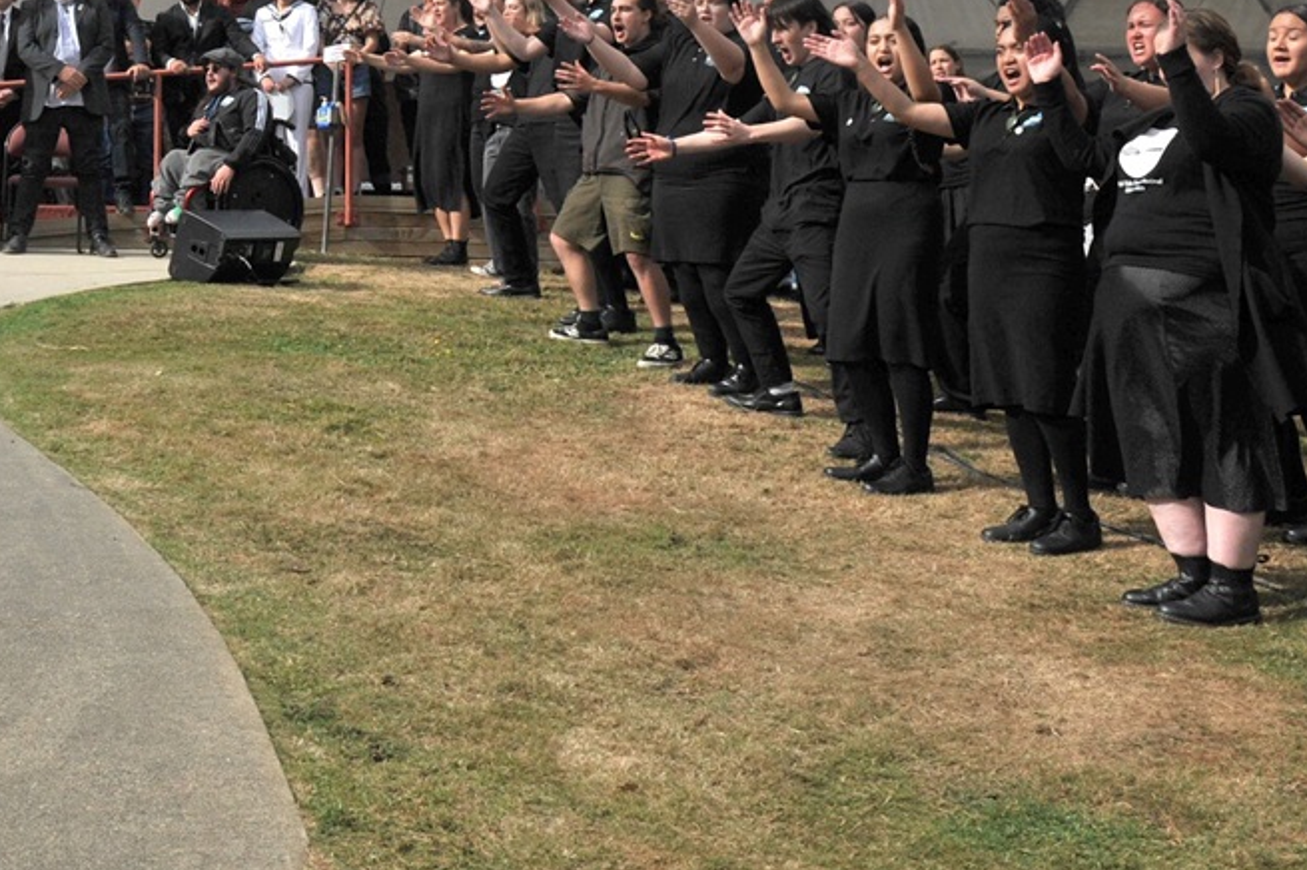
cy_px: 15
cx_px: 114
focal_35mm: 63
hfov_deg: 30.4
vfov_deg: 20.9
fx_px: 2286
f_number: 6.3
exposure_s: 1/4000
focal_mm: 27
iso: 500
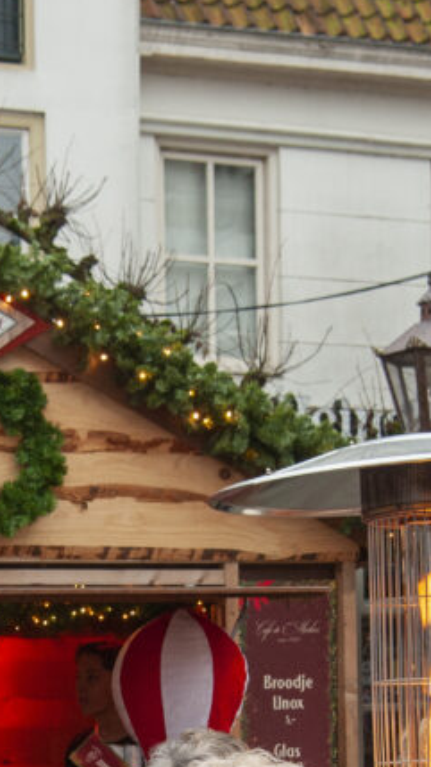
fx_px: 1932
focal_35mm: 95
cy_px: 719
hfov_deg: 12.5
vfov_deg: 21.8
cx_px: -46
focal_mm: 38
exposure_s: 1/80
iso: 640
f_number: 5.6
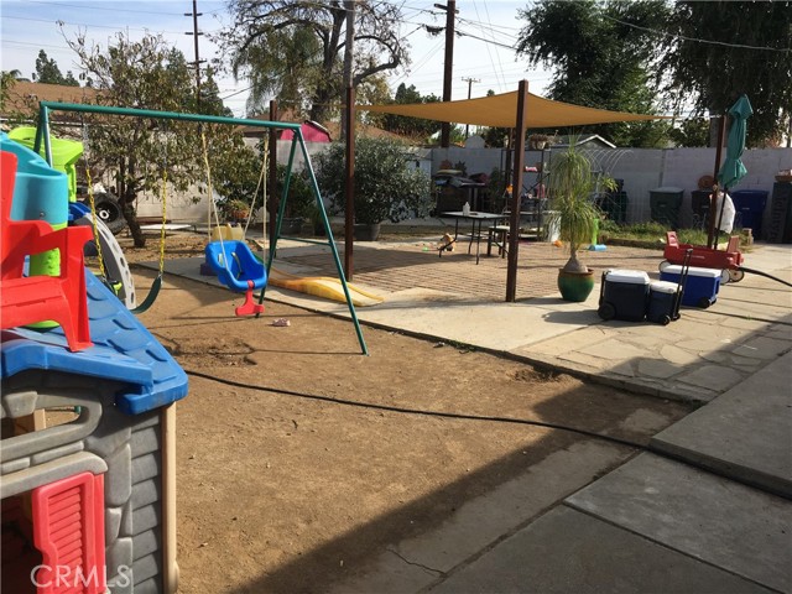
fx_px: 664
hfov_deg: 61.7
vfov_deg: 48.2
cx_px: 396
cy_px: 297
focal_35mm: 29
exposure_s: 1/1261
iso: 25
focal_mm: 4.15
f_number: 2.2
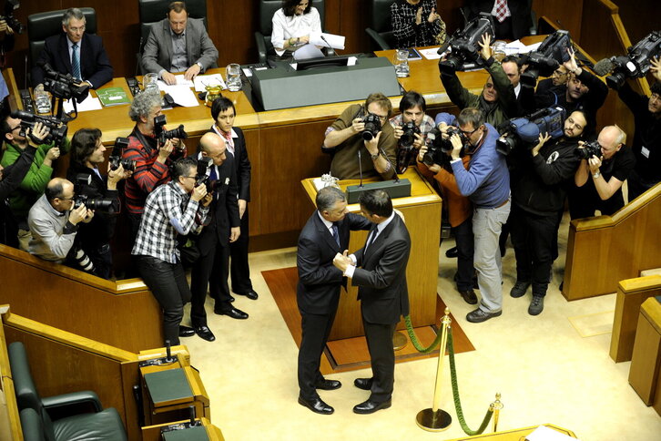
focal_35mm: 80
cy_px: 220
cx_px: 330
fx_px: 1469
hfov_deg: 25.4
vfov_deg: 17.1
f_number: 4
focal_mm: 80
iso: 1600
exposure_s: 1/160
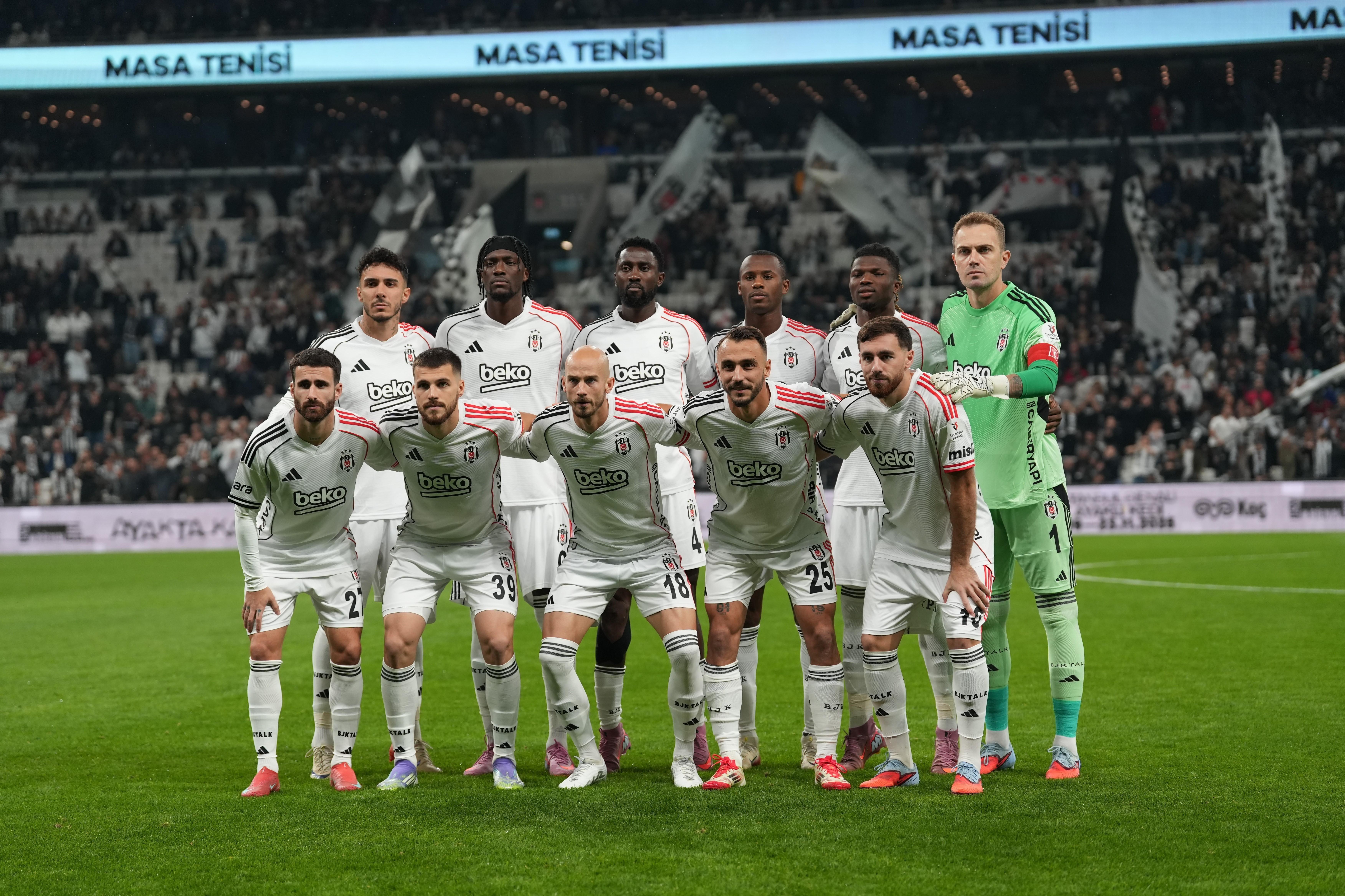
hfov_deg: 21.5
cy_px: 448
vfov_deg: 14.4
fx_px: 3549
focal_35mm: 95
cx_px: 672
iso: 1600
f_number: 3.2
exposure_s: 1/1600
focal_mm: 95
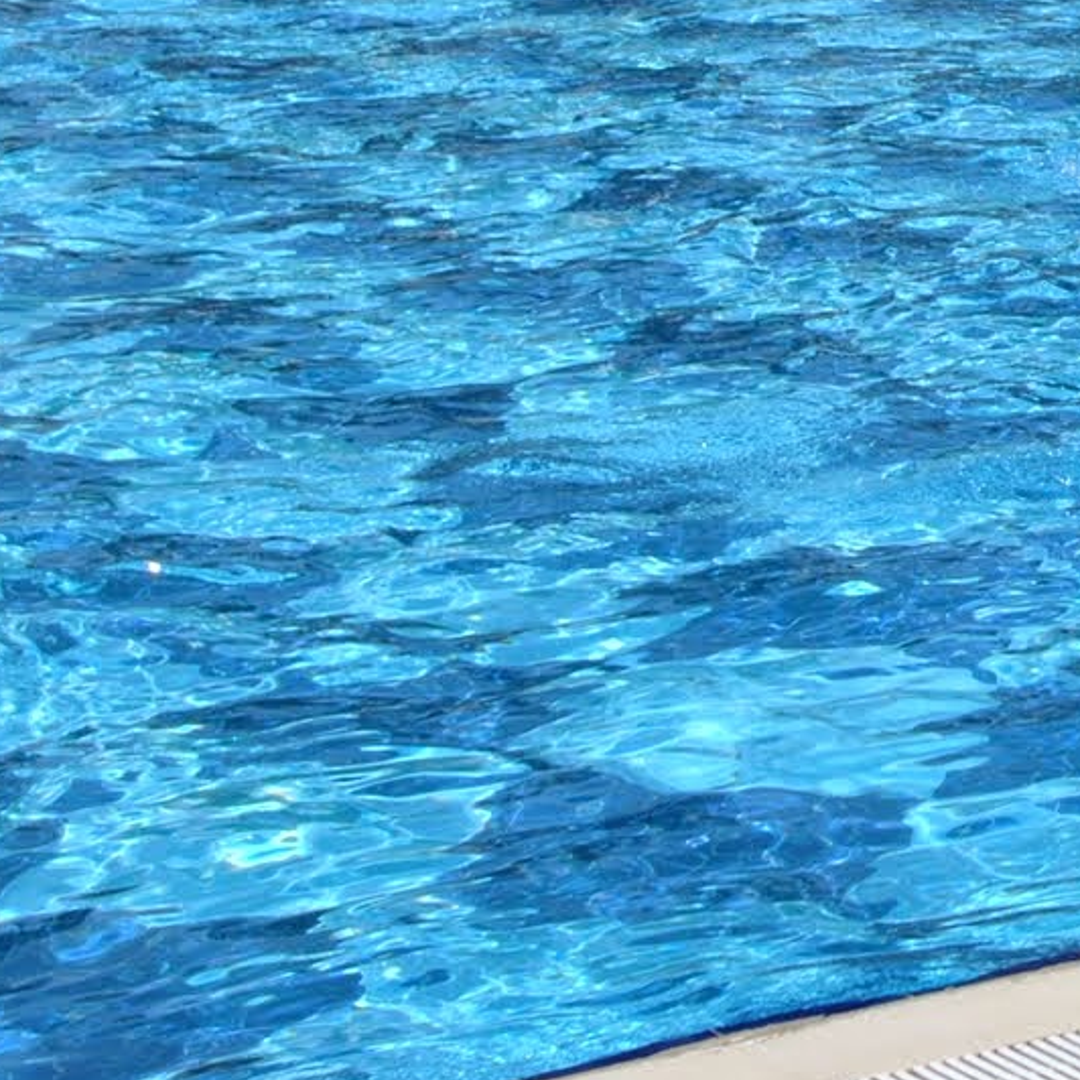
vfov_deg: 14.2
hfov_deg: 13.5
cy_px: -281
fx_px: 4165
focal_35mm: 118
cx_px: 1823
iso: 100
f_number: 9
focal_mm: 24
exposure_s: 1/320
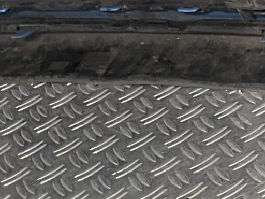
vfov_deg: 10.2
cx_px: 515
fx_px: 1110
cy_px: 60
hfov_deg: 12.2
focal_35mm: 145
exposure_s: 1/161
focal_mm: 3
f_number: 1.8
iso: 16
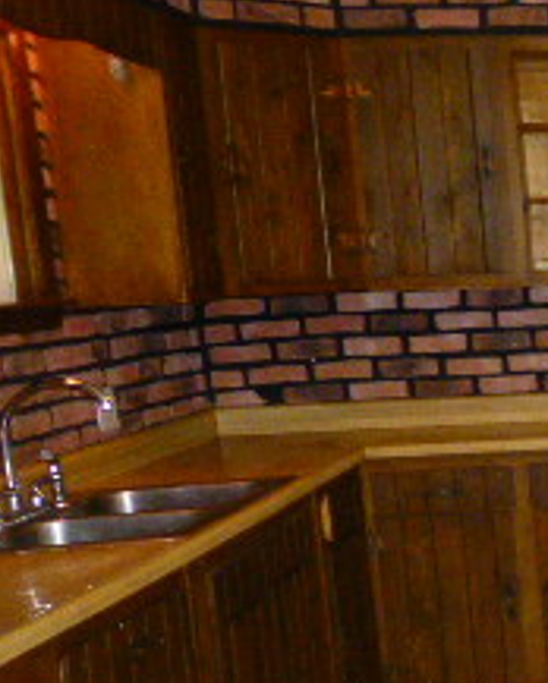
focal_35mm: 69
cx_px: 995
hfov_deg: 17.7
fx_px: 1397
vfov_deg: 27.3
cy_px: 472
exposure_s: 1/60
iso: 800
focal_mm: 4.3
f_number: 3.3
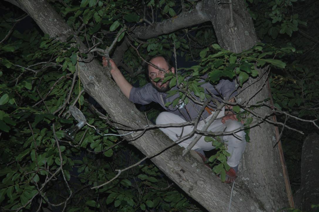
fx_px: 930
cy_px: 106
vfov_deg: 13.0
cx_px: 160
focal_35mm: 105
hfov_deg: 19.5
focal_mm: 70
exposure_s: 1/60
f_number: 4.5
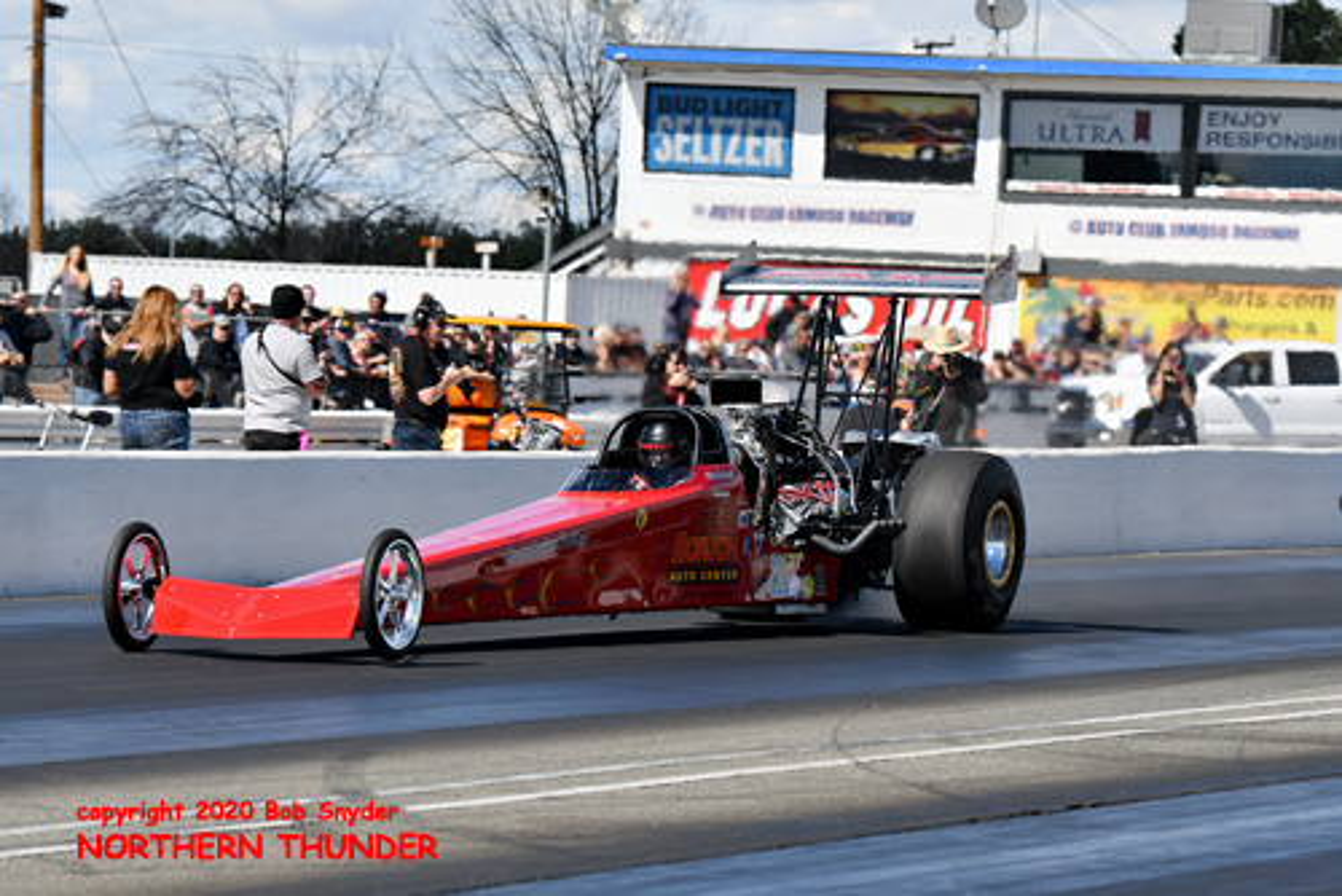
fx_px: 7553
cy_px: 448
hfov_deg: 10.2
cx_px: 671
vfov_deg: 6.8
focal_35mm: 202
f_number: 5.6
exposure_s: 1/1250
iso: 160
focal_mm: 135
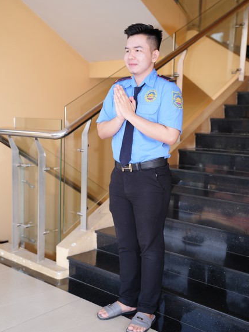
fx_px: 441
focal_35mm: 46
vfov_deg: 41.2
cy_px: 170
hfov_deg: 31.5
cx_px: 124
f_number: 2.5
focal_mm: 42
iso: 100
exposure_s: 1/160
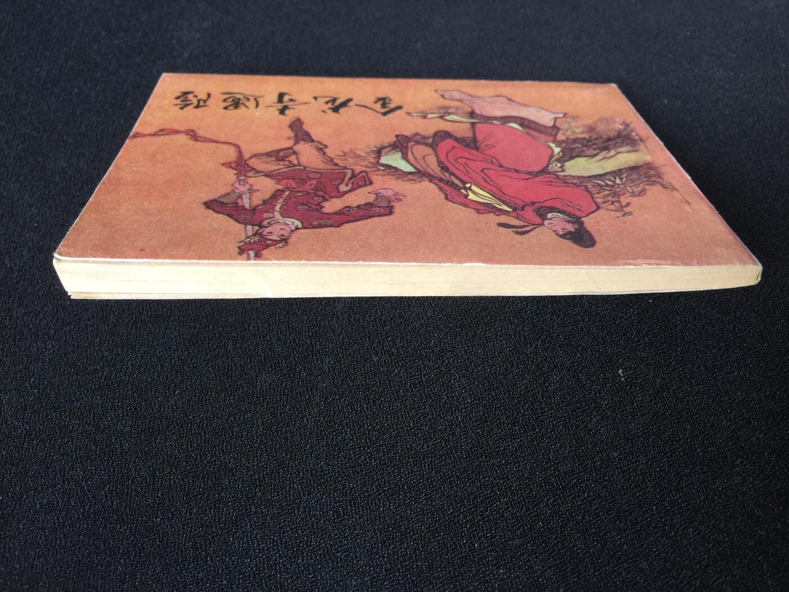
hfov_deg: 61.7
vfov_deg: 48.2
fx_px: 661
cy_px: 296
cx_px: 394
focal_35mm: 29
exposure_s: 1/33
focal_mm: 4.15
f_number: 2.2
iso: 32
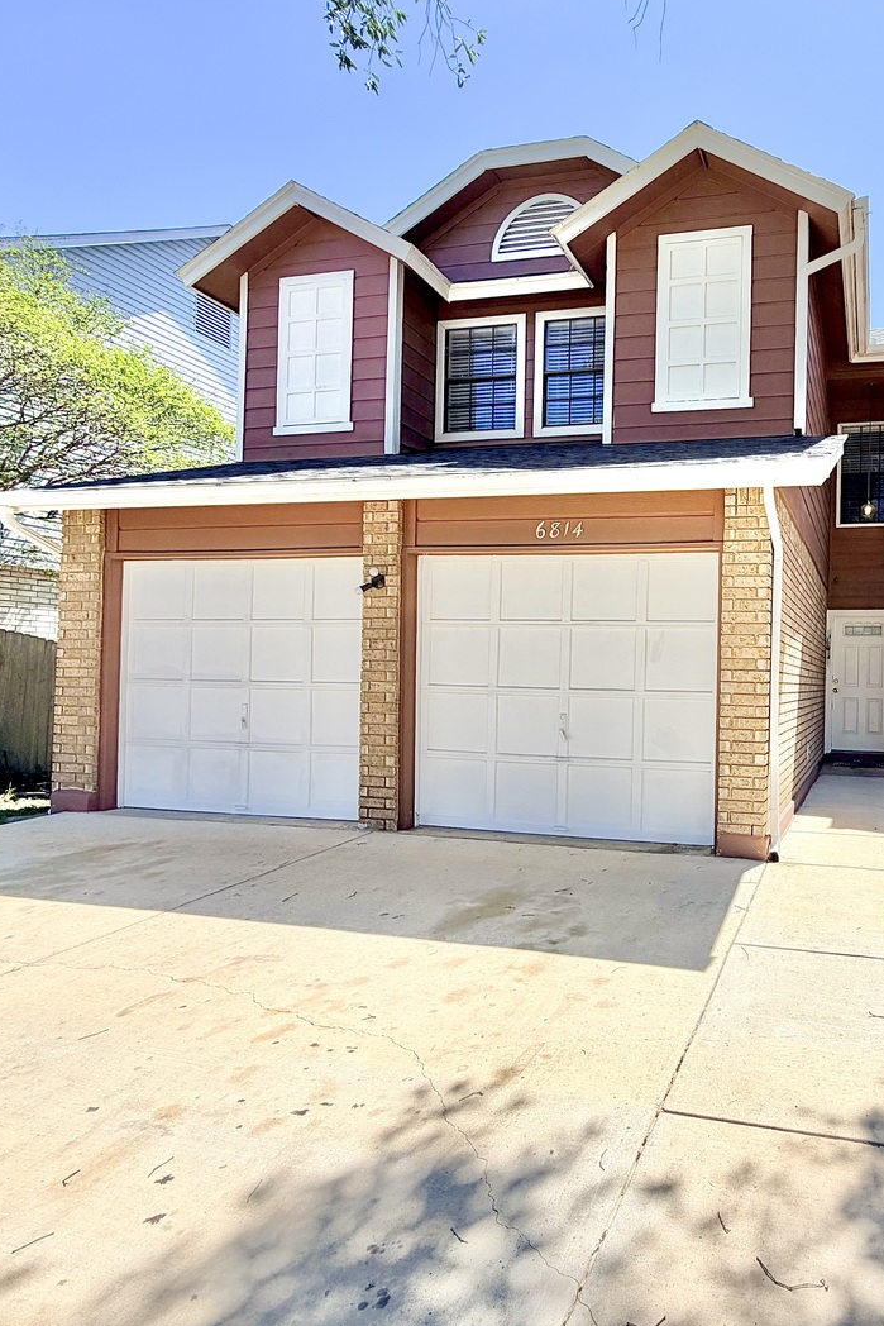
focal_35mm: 20
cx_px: 731
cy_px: 677
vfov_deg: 84.0
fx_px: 736
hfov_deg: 56.5
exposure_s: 1/770
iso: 20
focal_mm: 2.22
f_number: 2.2
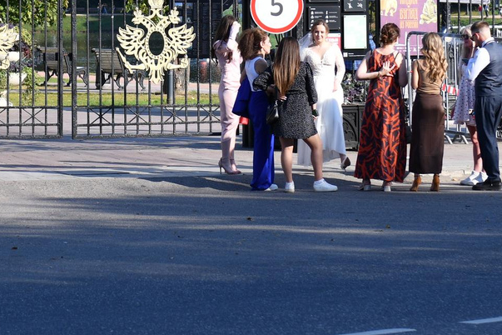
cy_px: 34
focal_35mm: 191
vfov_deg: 7.2
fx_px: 2663
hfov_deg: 10.7
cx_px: 17
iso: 80
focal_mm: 45
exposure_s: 1/640
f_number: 3.5
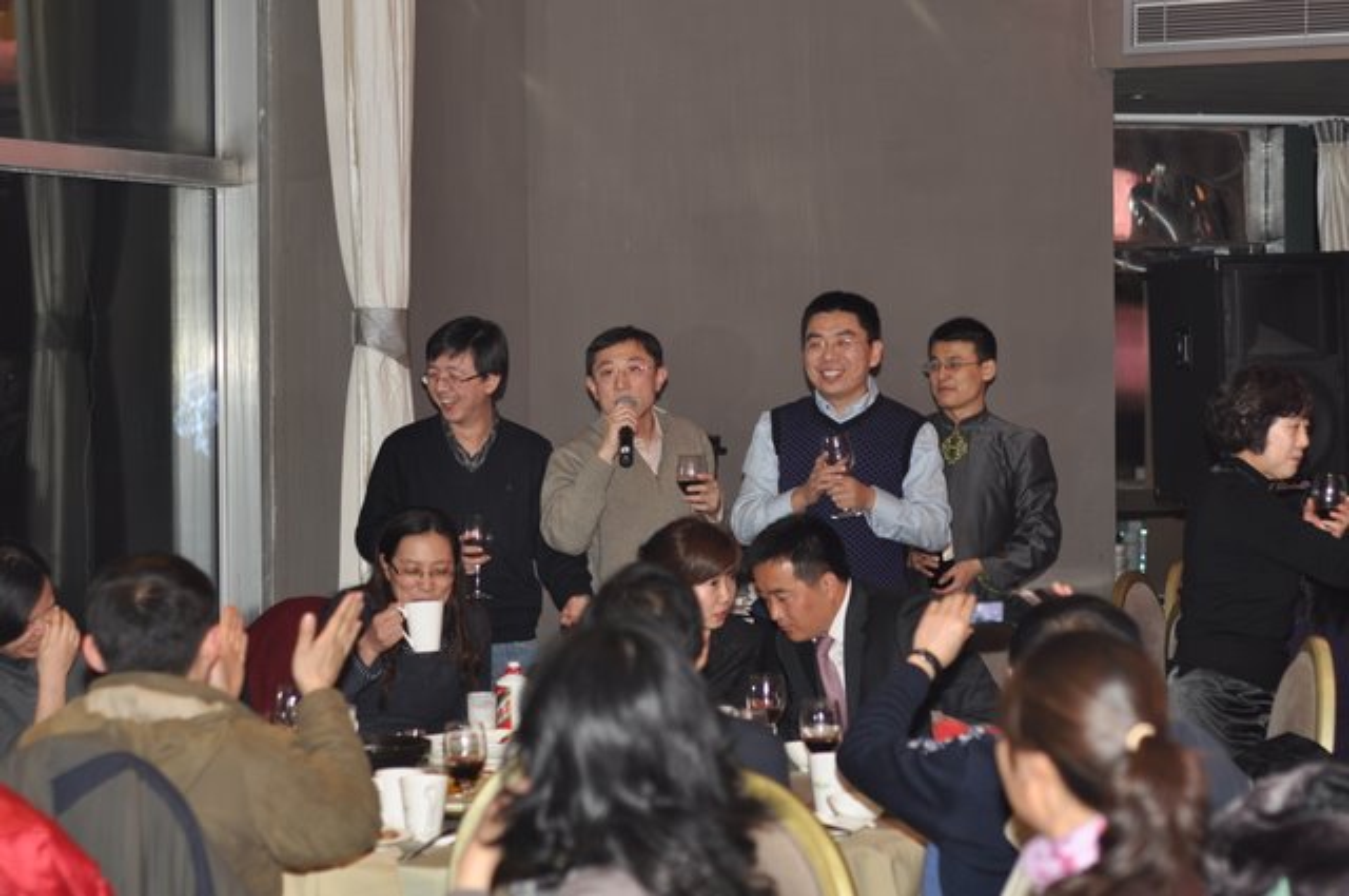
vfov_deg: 18.1
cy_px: 448
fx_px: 2807
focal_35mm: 75
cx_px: 674
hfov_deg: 27.0
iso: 200
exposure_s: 1/60
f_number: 2.8
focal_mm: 50
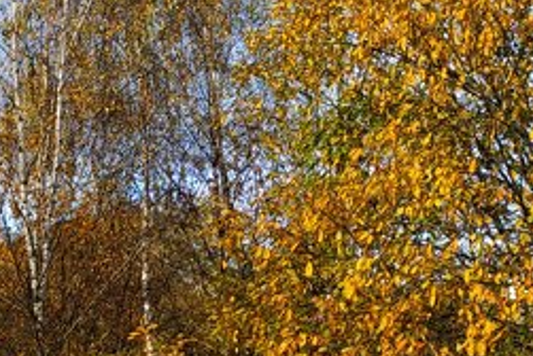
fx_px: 1571
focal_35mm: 106
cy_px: 372
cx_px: -304
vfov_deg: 12.8
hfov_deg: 17.1
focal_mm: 3.94
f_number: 1.9
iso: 100
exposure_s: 1/368
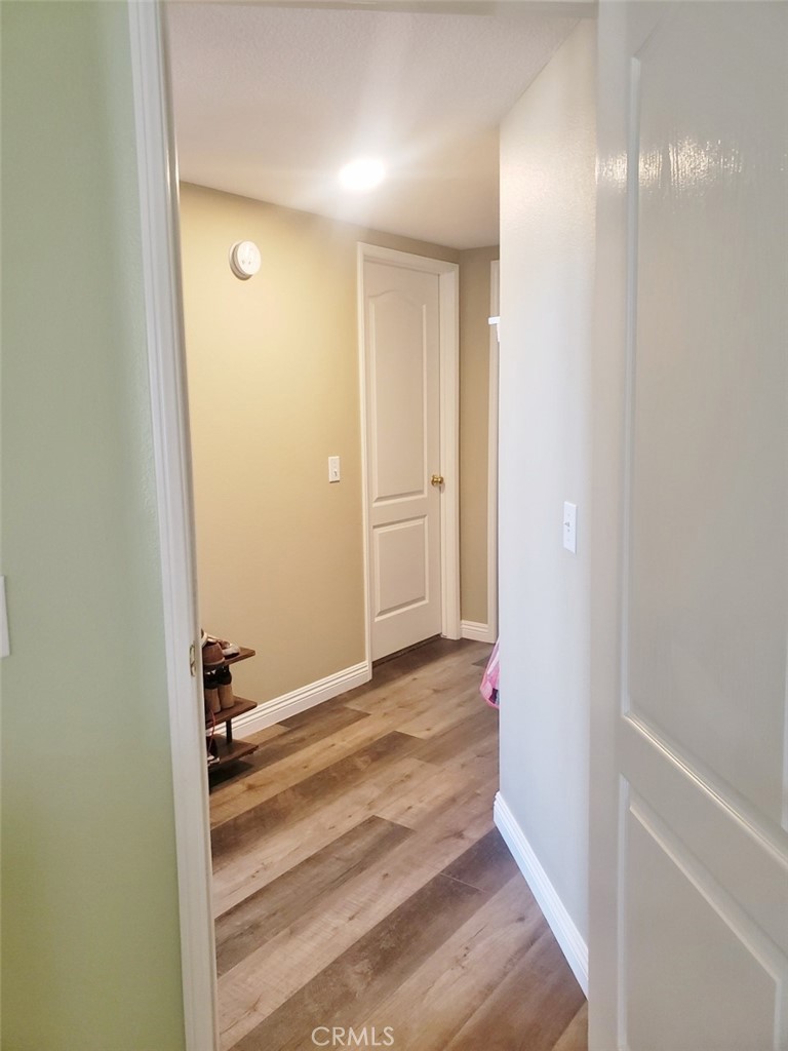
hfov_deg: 53.1
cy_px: 526
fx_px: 789
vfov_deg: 67.3
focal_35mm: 26
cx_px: 394
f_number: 2.4
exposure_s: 1/40
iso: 250
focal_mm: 4.3
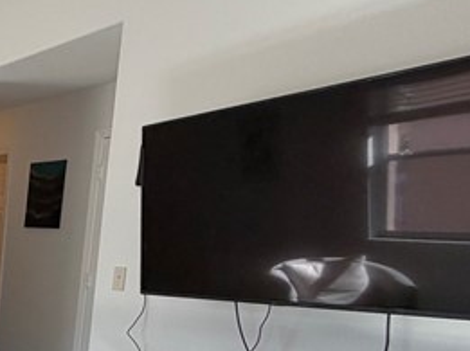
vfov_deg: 25.5
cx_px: -389
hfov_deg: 21.5
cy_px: 328
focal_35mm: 55
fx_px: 746
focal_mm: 2.22
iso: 64
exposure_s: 1/120
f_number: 2.2
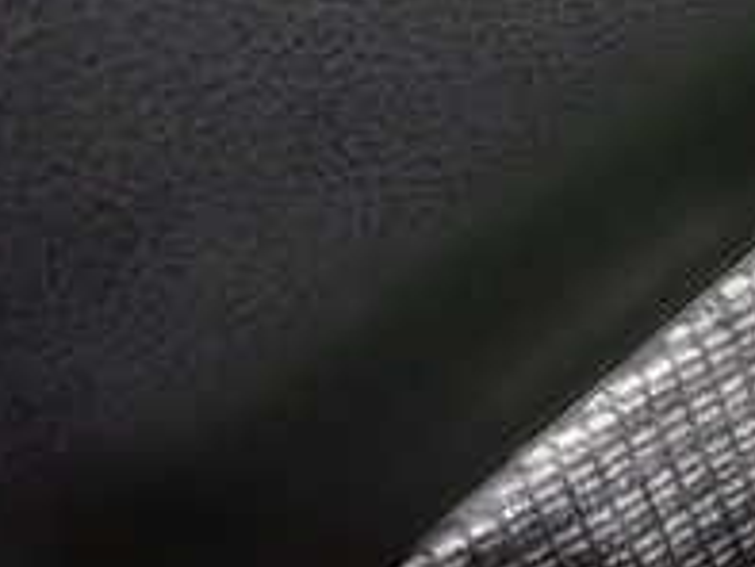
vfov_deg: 19.4
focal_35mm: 76
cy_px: 303
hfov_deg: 21.8
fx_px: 1659
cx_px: 1100
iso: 1000
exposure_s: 1/30
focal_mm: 4.5
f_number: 2
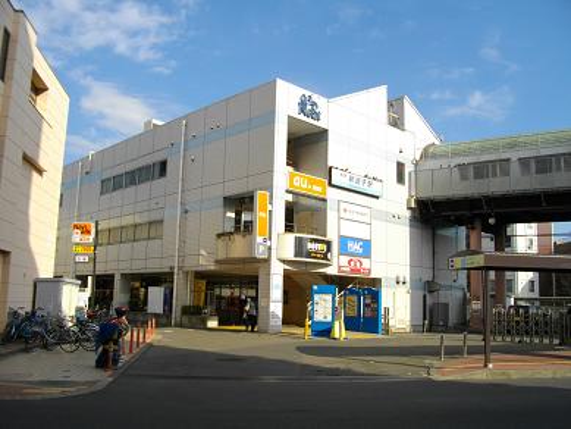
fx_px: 528
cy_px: 214
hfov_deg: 56.8
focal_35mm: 32
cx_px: 286
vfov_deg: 44.2
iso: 100
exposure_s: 1/400
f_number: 5.5
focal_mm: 5.7
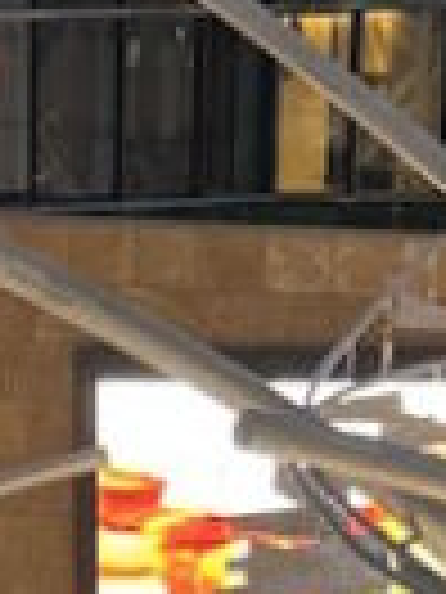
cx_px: -329
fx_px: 3195
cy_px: 680
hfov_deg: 7.8
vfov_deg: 10.5
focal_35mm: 186
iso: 640
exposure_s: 1/50
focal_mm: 6.76
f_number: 1.78
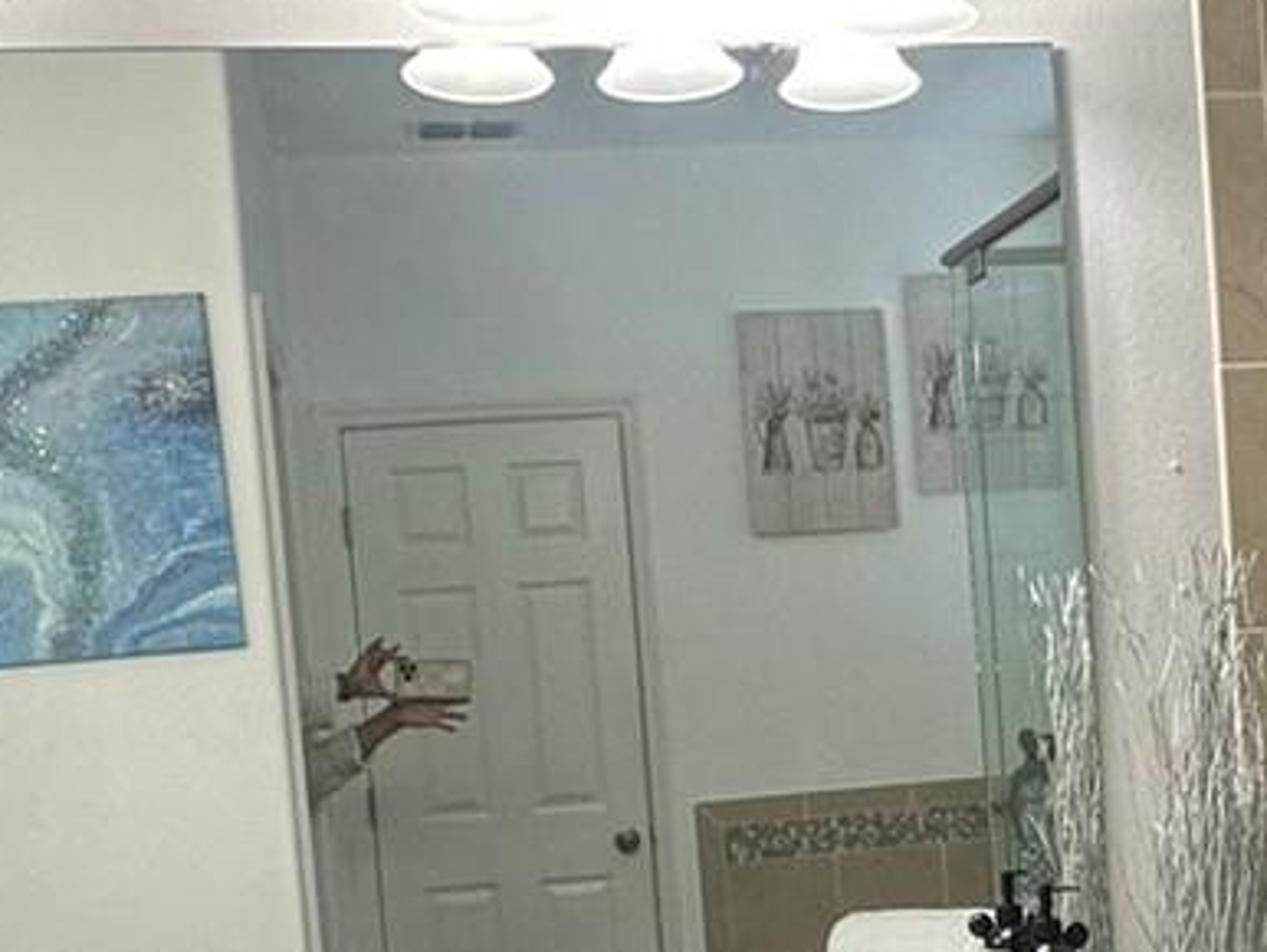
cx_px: 922
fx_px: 2124
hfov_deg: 32.7
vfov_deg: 24.8
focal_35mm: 58
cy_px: 791
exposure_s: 1/120
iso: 160
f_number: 2.2
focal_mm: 2.22
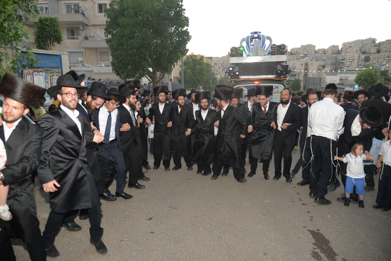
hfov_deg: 73.8
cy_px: 130
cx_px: 196
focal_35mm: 24
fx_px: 261
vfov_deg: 53.1
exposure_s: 1/125
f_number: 4
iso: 1000
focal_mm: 24
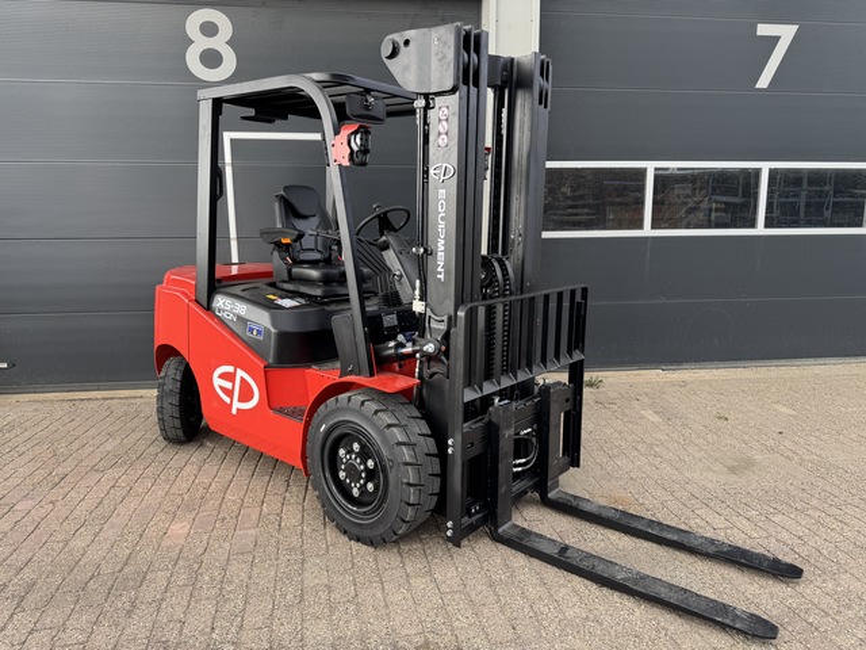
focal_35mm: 24
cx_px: 433
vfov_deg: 56.8
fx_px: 600
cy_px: 325
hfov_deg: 71.6
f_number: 1.78
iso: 64
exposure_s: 1/194
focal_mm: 6.76
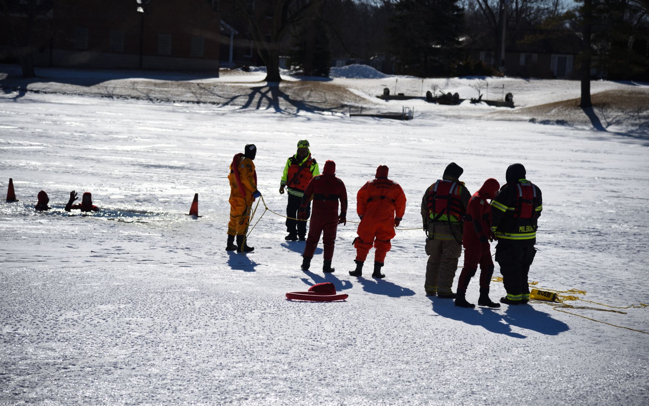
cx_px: 324
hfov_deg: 17.0
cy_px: 188
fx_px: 2175
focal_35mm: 123
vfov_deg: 10.7
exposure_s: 1/3200
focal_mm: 120
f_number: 4
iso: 100
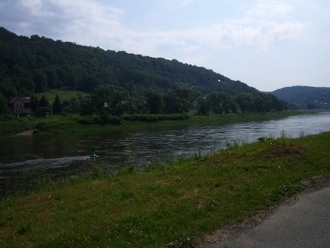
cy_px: 124
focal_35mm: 39
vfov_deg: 36.8
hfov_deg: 47.8
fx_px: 372
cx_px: 168
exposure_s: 1/1600
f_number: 4.3
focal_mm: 6.2
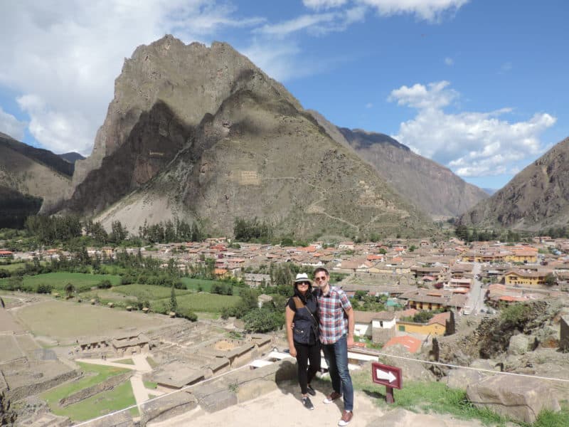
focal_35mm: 24
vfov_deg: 56.8
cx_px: 284
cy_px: 214
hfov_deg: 71.6
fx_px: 394
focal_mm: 4.3
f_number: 3
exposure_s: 1/1250
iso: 80
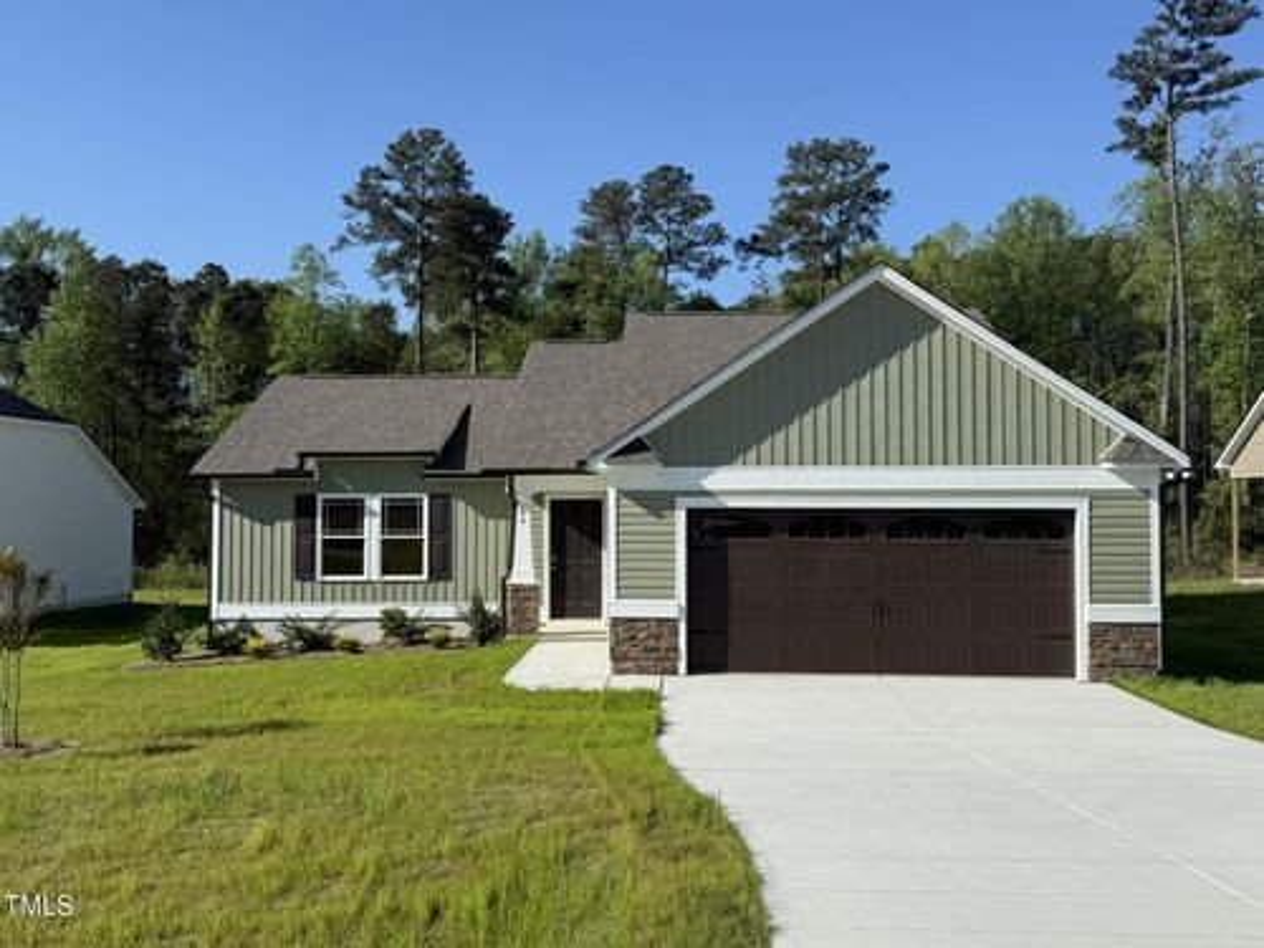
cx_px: 632
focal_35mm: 35
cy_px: 474
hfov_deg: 52.6
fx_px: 1278
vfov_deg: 40.7
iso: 80
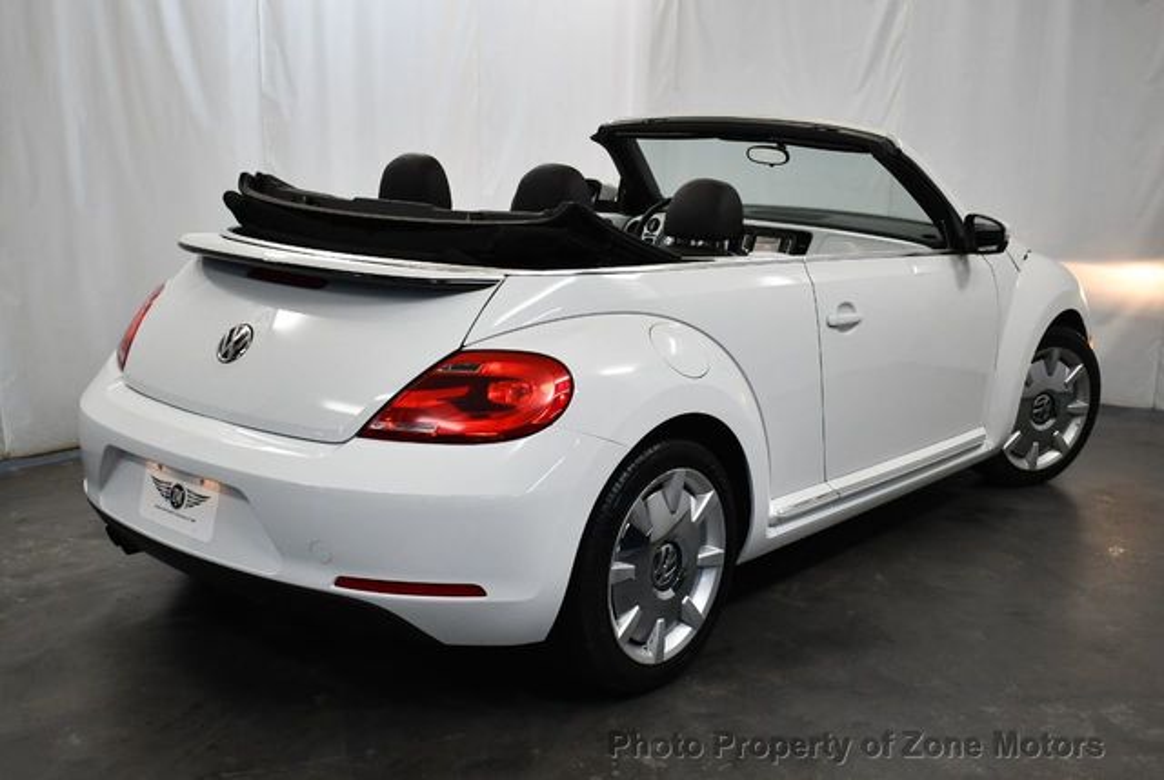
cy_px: 390
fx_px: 1425
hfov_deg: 44.4
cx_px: 582
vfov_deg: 30.6
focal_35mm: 44
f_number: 3.8
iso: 800
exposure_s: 1/250
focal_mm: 22
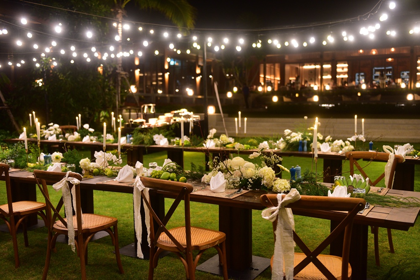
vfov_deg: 35.1
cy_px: 140
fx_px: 443
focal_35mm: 38
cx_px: 210
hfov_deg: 50.7
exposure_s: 1/50
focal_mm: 38
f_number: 2.8
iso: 800
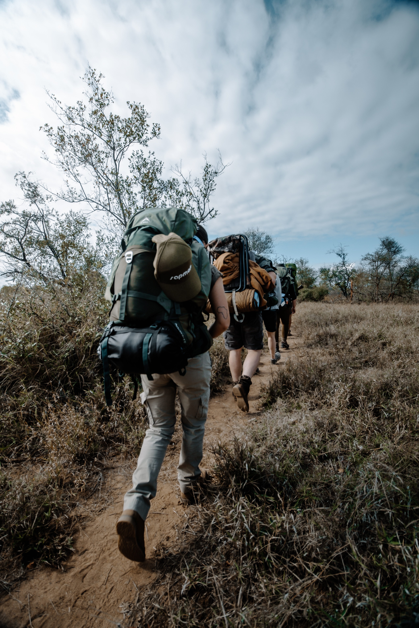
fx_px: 262
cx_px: 210
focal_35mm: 15
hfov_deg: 77.3
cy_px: 314
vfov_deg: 100.4
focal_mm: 10
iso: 400
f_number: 4.5
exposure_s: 1/320
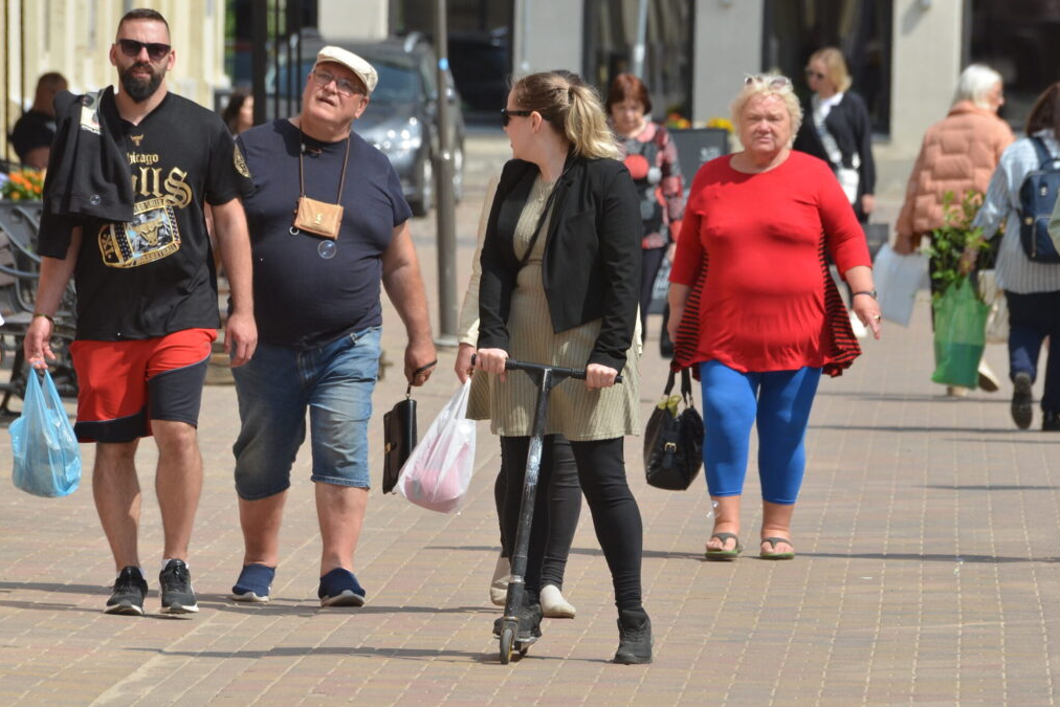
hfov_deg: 5.0
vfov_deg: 3.4
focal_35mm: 409
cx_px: 534
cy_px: 354
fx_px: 12044
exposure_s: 1/640
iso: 400
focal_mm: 270
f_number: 10
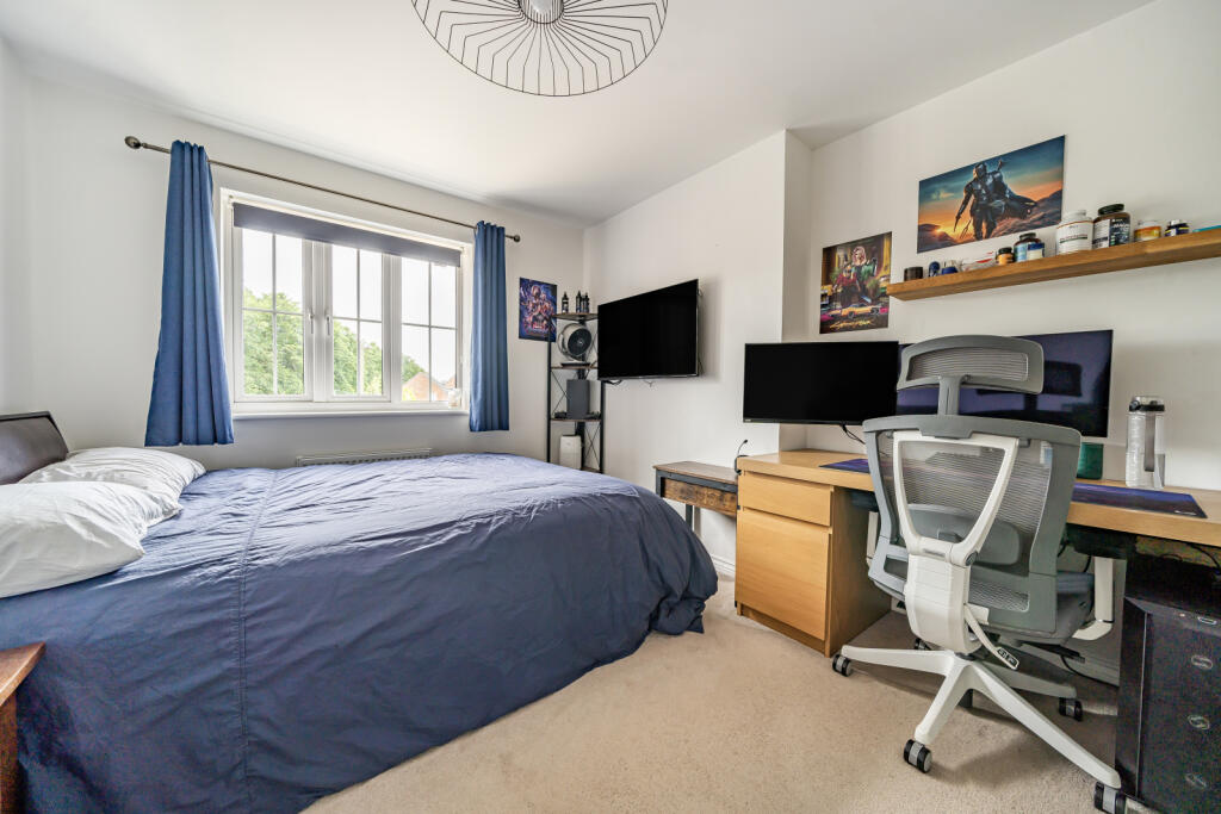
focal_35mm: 13
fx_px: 441
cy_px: 407
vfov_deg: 85.4
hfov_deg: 108.3
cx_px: 610
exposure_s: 1/8
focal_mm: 13
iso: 100
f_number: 8
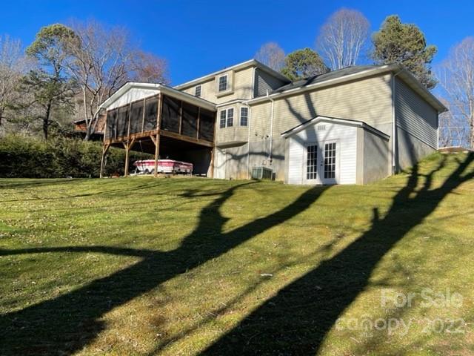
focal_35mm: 26
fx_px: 356
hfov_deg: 67.3
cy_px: 178
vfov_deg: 53.1
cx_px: 237
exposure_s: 1/2288
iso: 32
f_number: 1.6
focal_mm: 5.1
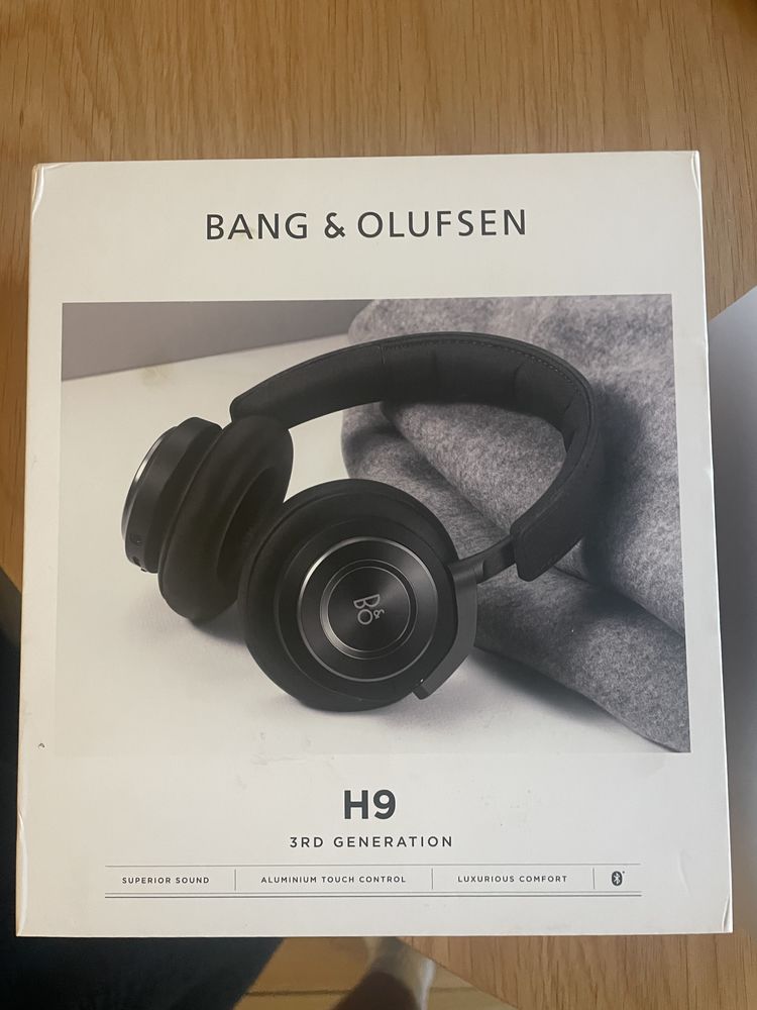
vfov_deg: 67.3
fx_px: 758
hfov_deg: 53.1
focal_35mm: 26
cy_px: 505
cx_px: 378
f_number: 1.6
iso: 500
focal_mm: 4.2
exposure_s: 1/59
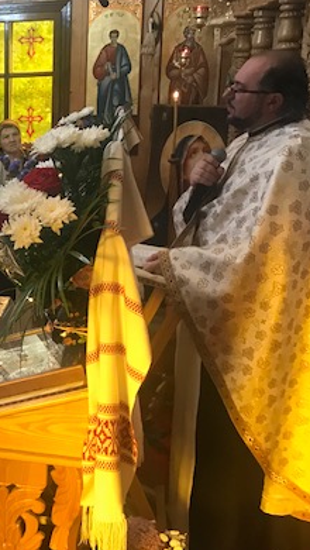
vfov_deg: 41.3
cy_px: 254
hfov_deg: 21.7
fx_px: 729
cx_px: -92
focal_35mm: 50
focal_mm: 3.99
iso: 80
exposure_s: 1/17
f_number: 1.8
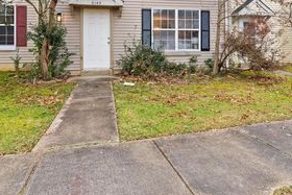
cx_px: 141
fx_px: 203
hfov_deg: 71.5
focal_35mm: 25
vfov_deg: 48.7
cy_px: 42
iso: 200
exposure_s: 1/13
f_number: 10
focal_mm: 14
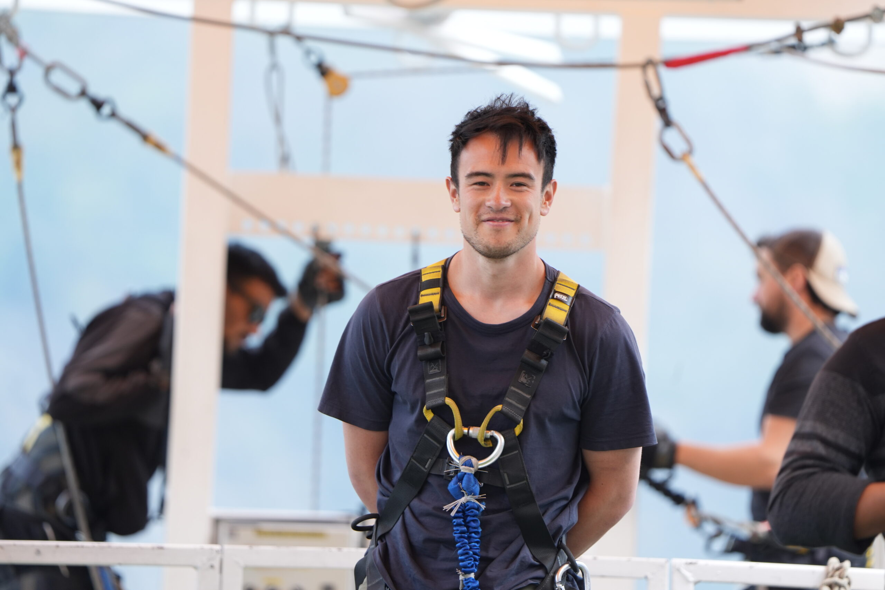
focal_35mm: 452
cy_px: 295
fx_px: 11111
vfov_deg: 3.0
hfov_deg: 4.6
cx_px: 442
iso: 640
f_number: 6.3
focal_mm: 452
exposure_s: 1/400
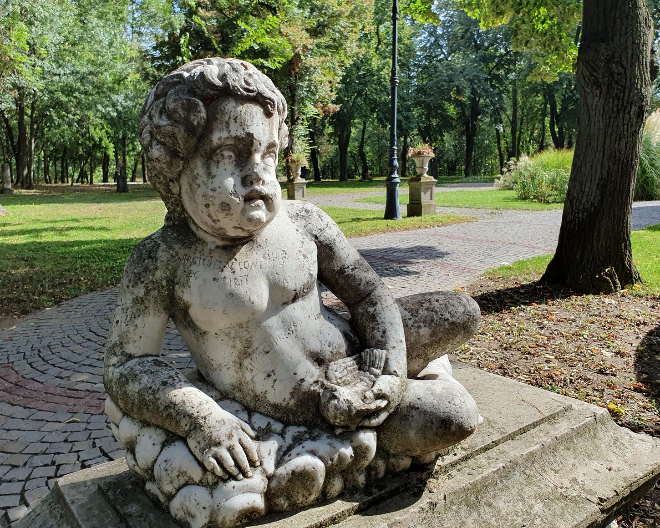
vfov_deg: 51.5
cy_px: 264
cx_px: 324
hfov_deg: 62.2
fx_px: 547
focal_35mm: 28
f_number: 2.4
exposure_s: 1/660
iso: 50
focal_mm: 4.32
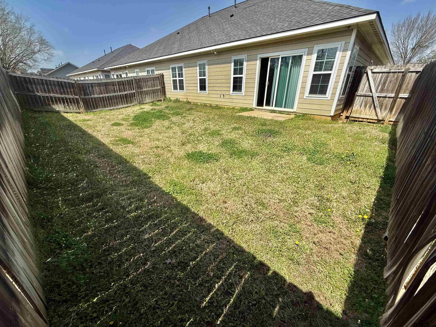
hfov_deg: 102.1
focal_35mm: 14
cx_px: 218
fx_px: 176
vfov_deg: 85.7
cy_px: 164
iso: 50
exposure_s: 1/1745
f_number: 2.2
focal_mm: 2.22
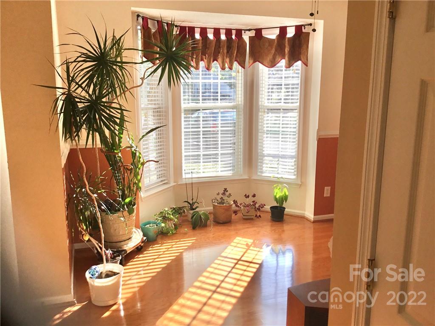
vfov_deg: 45.4
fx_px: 390
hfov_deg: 58.4
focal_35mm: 31
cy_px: 163
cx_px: 218
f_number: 2.4
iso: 25
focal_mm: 3.3
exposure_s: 1/120
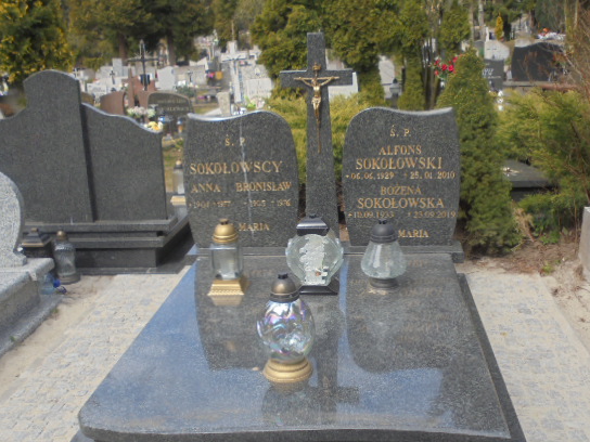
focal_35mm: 40
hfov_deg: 46.7
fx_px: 682
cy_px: 251
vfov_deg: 35.9
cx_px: 321
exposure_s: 1/400
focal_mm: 6.1
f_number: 4
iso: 100
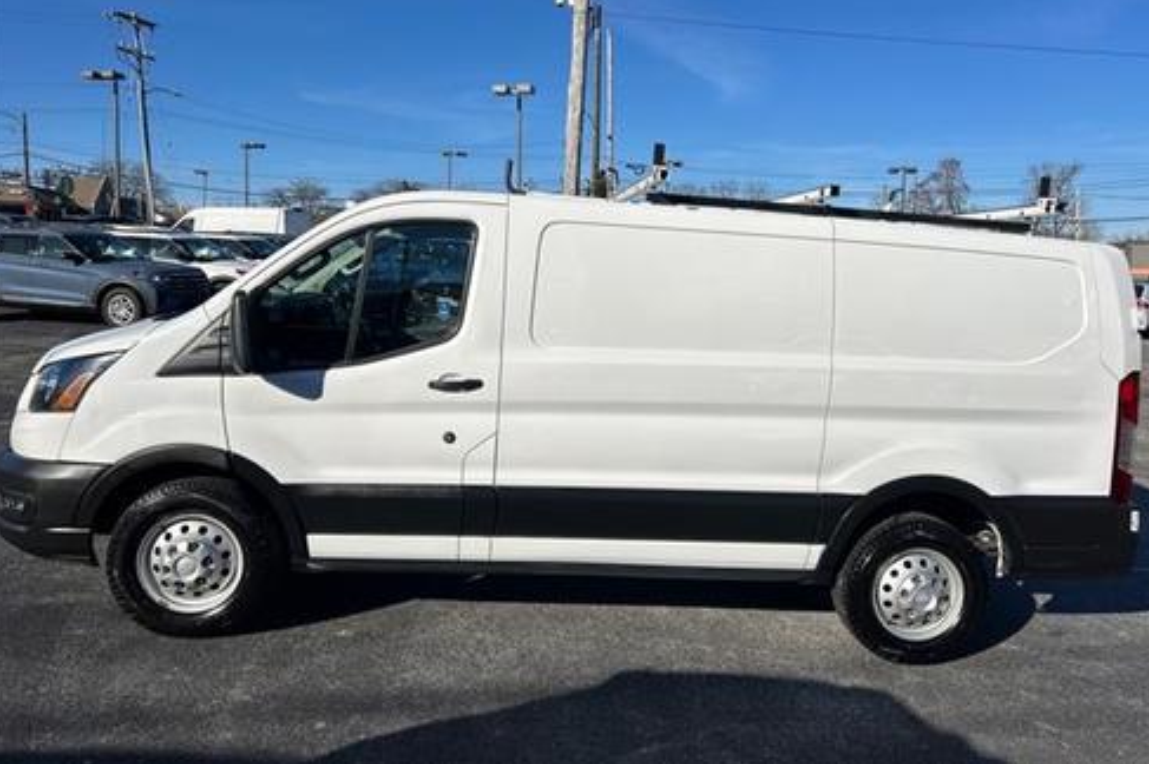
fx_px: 893
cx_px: 580
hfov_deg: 65.5
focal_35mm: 28
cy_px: 321
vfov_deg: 46.2
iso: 50
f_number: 1.5
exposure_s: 1/4831
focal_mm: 5.7
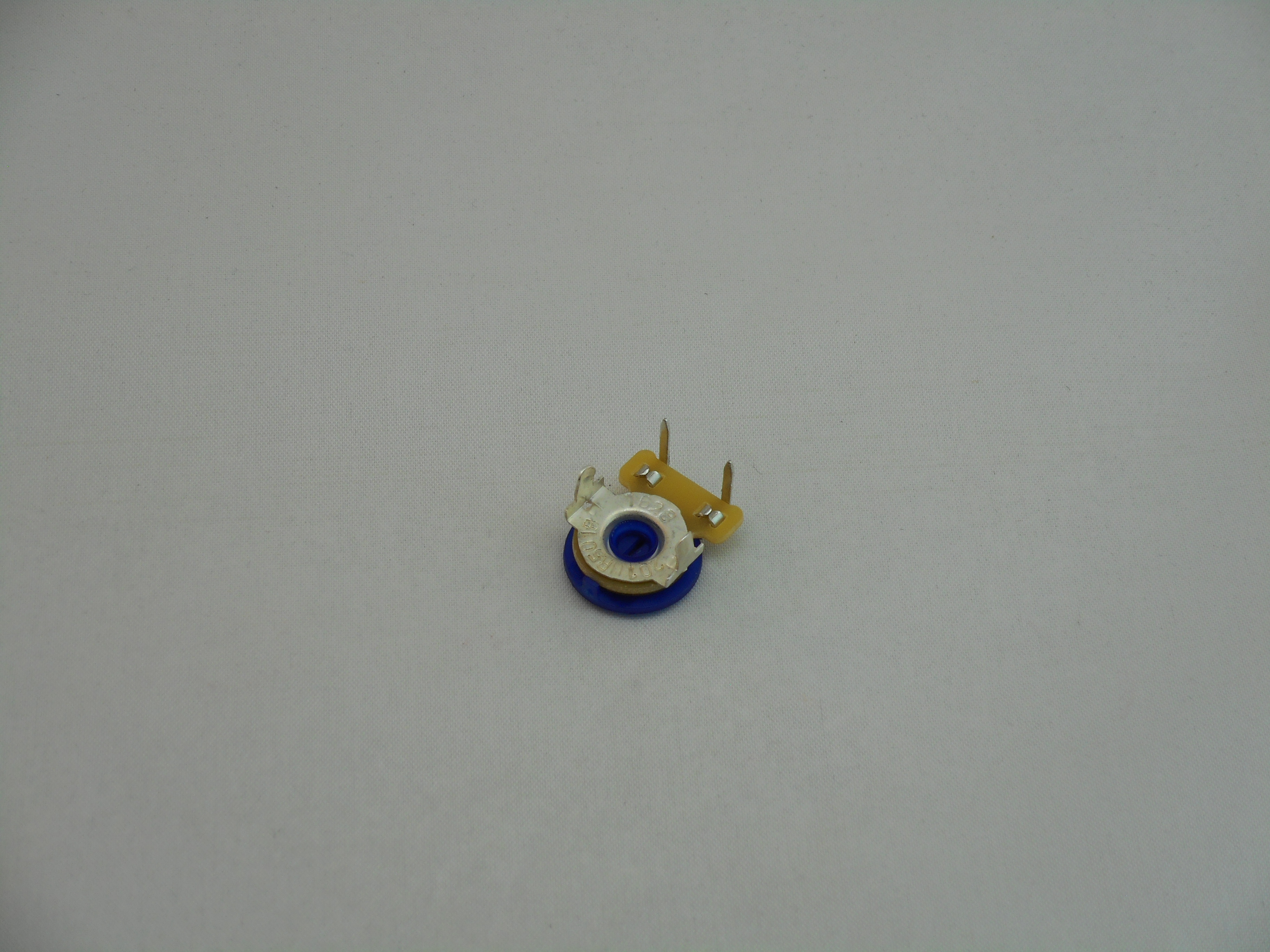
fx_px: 3265
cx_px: 635
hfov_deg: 22.0
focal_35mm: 89
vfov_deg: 16.6
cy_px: 476
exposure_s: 1/60
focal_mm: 15.9
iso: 110
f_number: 5.6
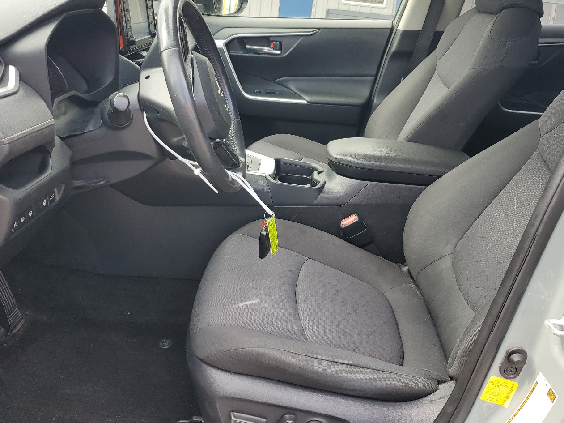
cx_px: 280
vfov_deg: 42.9
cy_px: 195
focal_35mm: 33
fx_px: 538
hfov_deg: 55.4
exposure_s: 1/208
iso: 50
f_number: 1.5
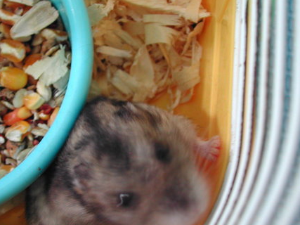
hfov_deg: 32.7
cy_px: 117
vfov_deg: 24.8
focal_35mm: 59
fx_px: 511
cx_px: 130
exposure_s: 1/4.3
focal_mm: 9
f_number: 2.9
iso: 100
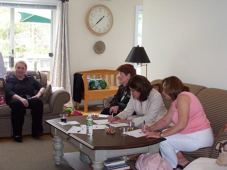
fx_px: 374
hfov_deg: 33.8
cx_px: 114
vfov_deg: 25.7
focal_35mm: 57
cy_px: 85
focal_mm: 8.6
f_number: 3.4
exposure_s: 1/60
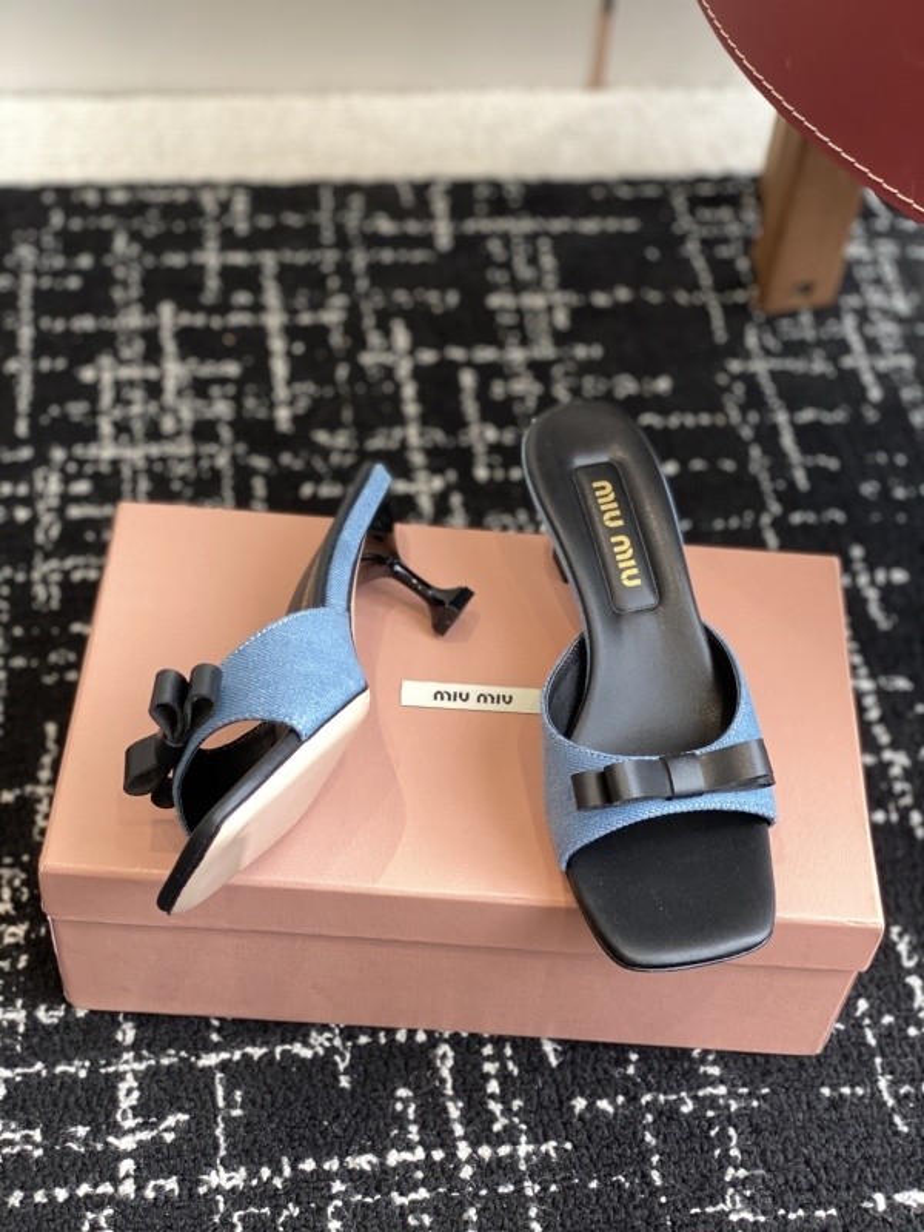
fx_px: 1851
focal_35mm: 52
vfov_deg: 36.8
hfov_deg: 28.0
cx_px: 462
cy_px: 616
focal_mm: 6
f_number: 2
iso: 100
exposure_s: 1/122
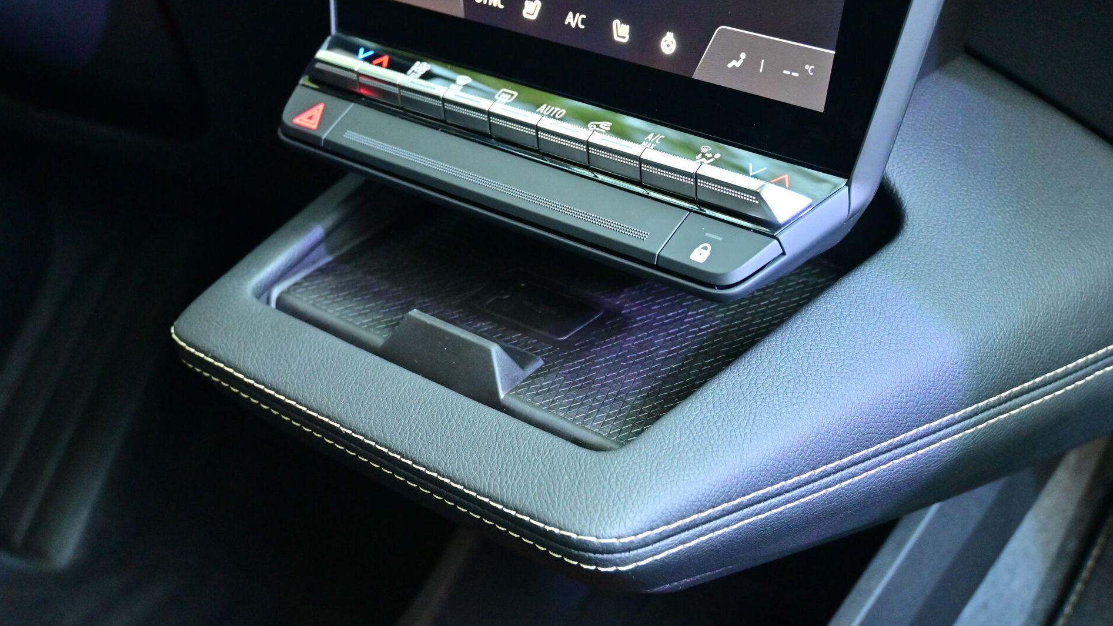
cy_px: 303
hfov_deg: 40.0
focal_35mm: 52
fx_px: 1529
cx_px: 562
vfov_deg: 23.1
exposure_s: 1/50
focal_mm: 32.5
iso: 3200
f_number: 5
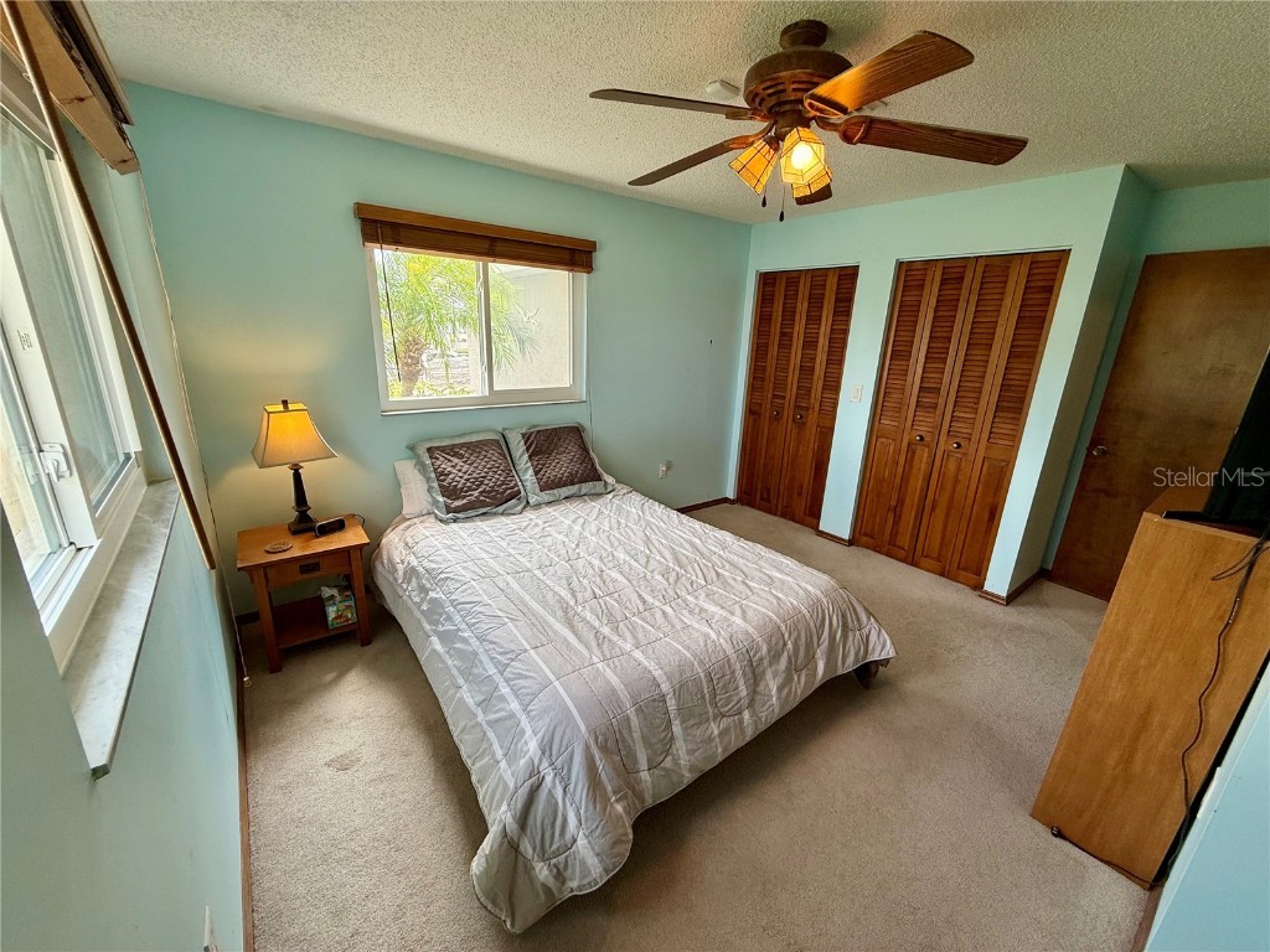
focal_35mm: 14
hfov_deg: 102.1
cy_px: 476
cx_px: 635
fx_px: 514
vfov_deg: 85.7
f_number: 2.2
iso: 64
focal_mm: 2.22
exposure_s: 1/128
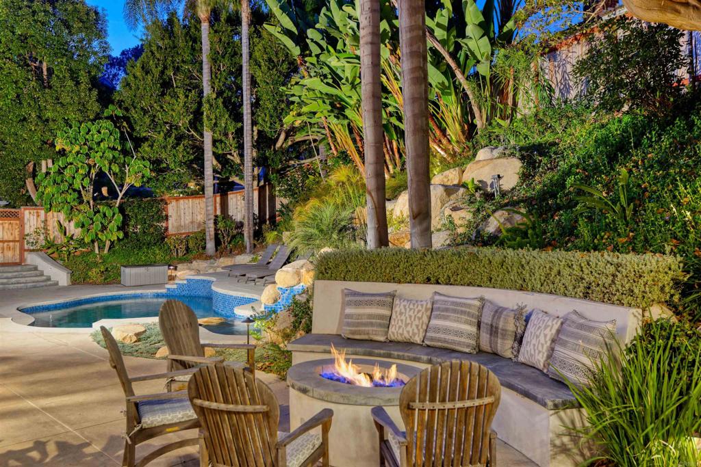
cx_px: 350
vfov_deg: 43.6
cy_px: 234
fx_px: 584
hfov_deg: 61.9
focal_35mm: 30
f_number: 5.6
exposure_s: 1/1.25
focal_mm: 30
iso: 200
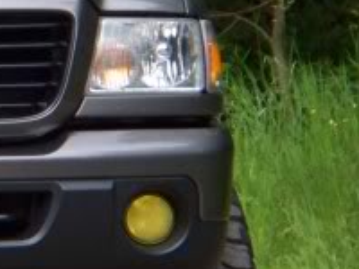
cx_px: -357
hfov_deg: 2.7
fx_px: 7467
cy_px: 30
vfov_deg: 2.1
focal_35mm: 720
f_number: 5.1
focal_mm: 37.7
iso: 200
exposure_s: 1/200
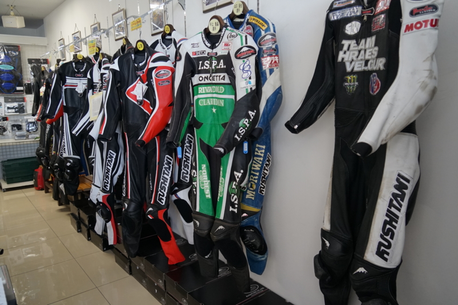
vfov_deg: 47.9
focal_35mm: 27
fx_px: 343
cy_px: 152
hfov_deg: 67.4
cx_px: 229
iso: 800
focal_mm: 18
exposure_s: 1/160
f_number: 4
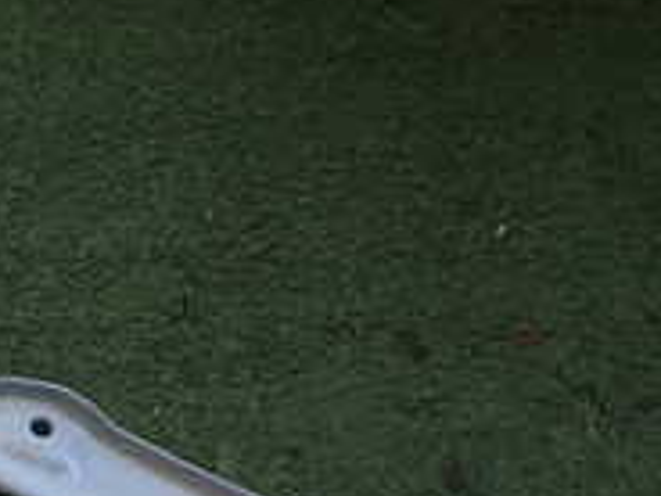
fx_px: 1871
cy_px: 751
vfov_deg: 14.1
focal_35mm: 98
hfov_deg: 18.9
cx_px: -147
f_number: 2.3
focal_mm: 5.4
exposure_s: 1/80
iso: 200
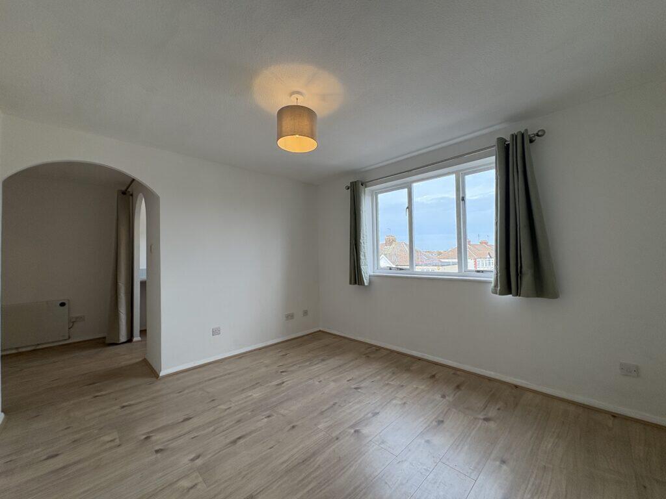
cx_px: 333
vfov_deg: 85.7
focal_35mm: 14
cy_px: 250
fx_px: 269
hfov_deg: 102.1
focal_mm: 2.22
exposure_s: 1/198
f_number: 2.2
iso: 64
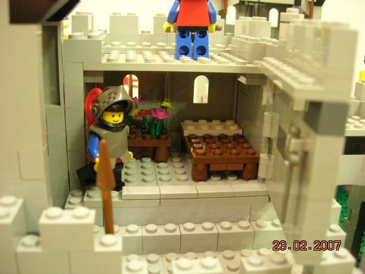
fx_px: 401
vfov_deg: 37.7
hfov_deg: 49.0
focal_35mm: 38
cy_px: 137
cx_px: 182
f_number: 2.8
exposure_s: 1/3.7
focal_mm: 7.8
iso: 153
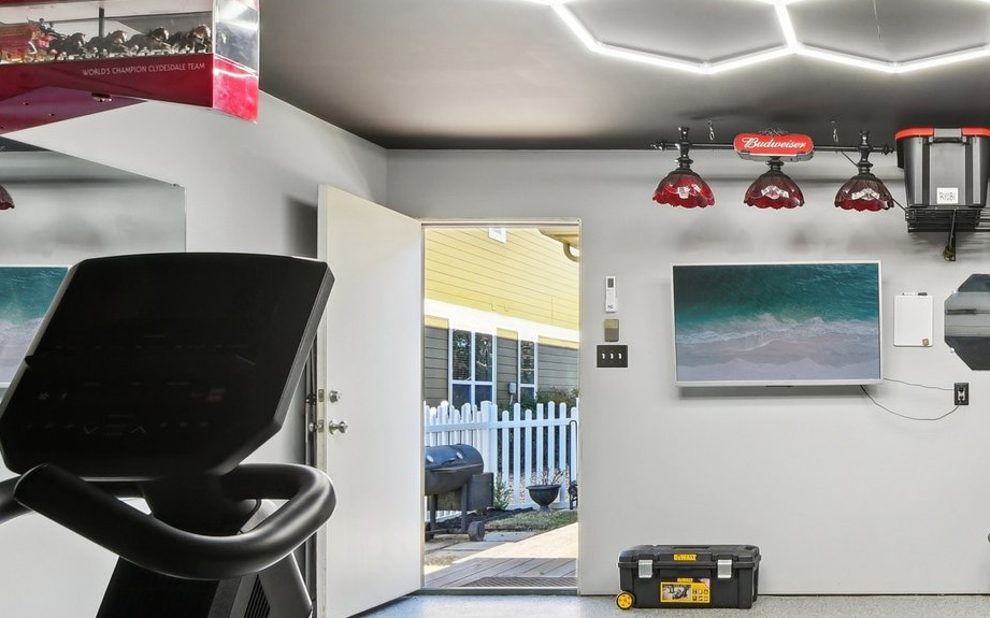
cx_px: 928
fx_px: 917
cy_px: 366
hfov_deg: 49.2
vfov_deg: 37.1
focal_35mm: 34
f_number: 8
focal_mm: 10
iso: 400
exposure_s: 1/30
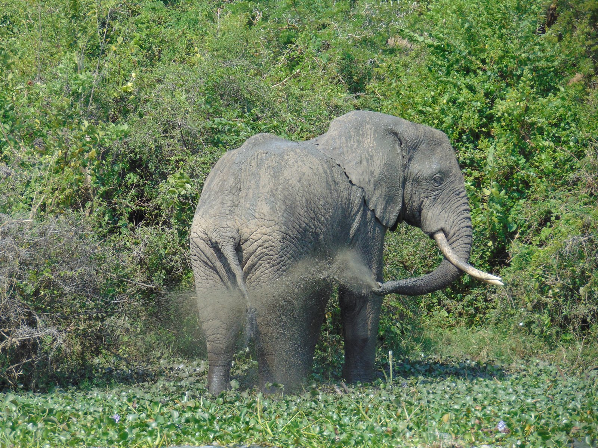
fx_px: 5304
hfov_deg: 6.5
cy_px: 224
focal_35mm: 307
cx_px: 299
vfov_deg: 4.8
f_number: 4.2
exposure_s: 1/500
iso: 80
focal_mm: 55.1
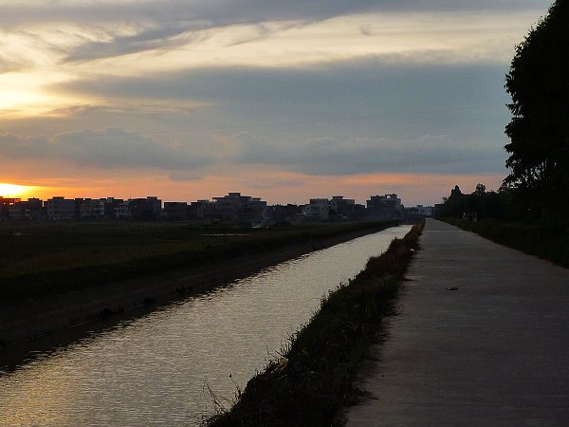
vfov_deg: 24.4
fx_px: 986
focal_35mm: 60
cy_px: 214
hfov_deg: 32.2
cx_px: 284
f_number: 4
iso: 125
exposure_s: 1/160
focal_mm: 6.8
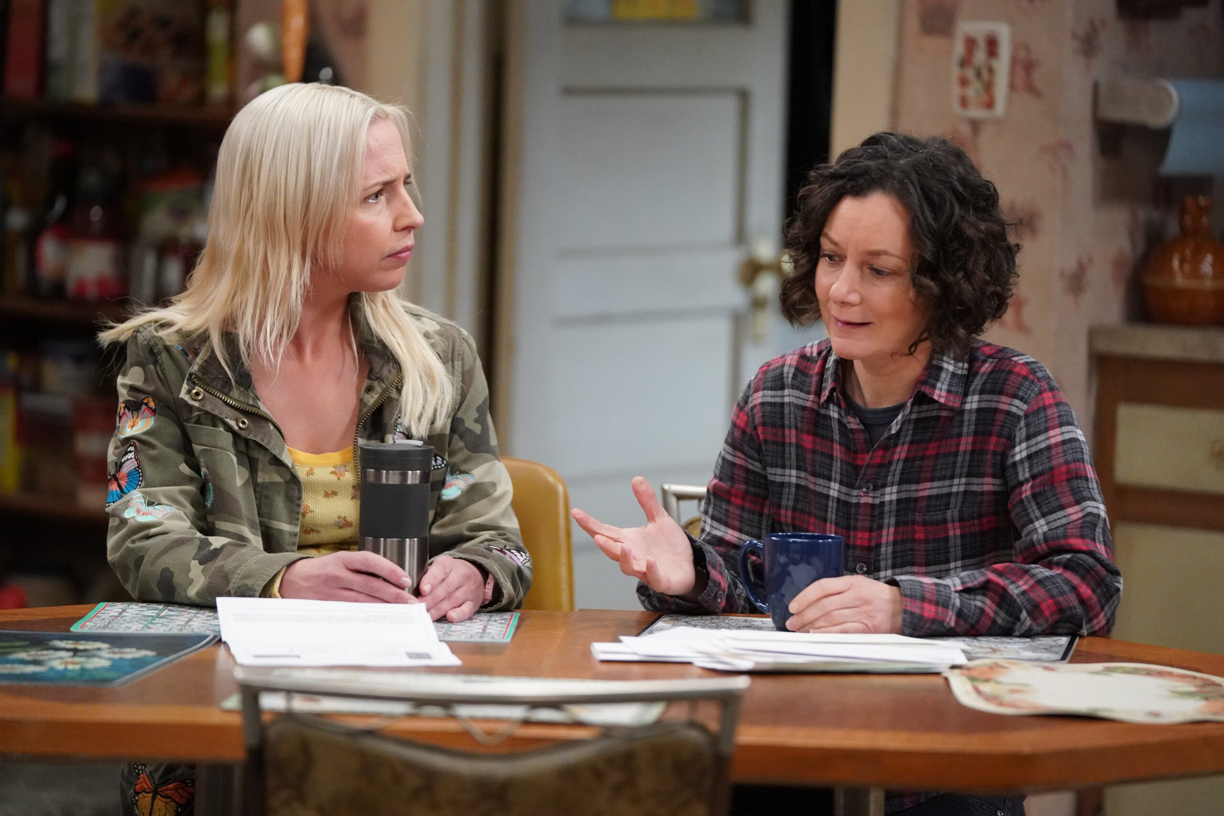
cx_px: 612
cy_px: 408
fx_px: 5678
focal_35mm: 167
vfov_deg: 8.2
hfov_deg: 12.3
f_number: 2.8
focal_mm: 167
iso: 8000
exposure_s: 1/160
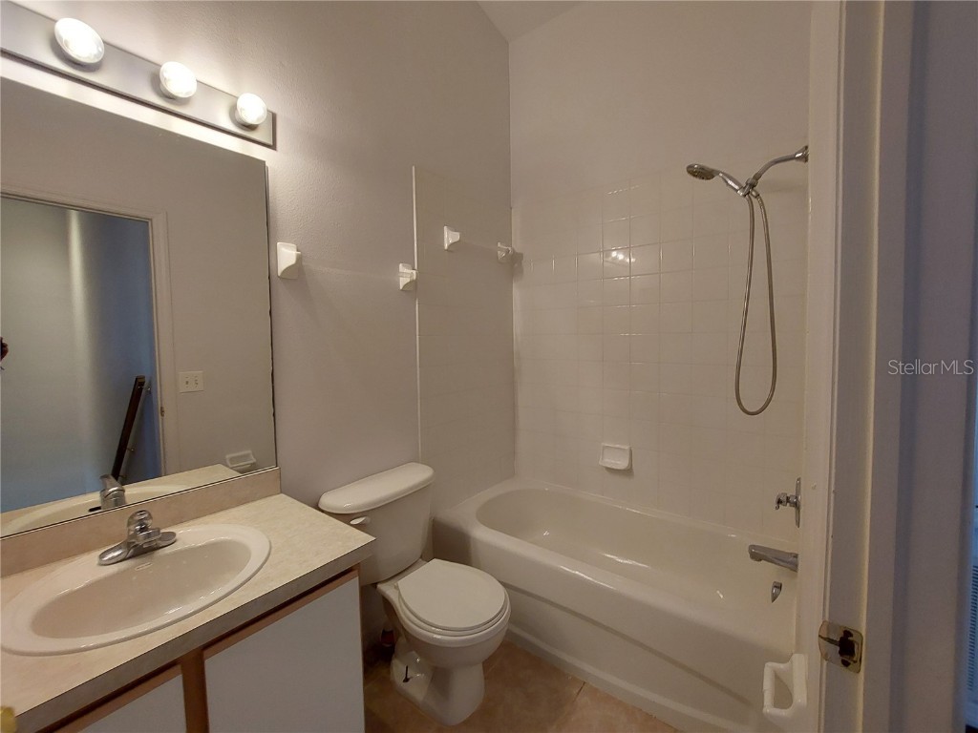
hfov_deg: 106.2
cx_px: 489
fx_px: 367
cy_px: 366
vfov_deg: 89.9
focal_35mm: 13
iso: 160
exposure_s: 1/60
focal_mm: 1.74
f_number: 2.2
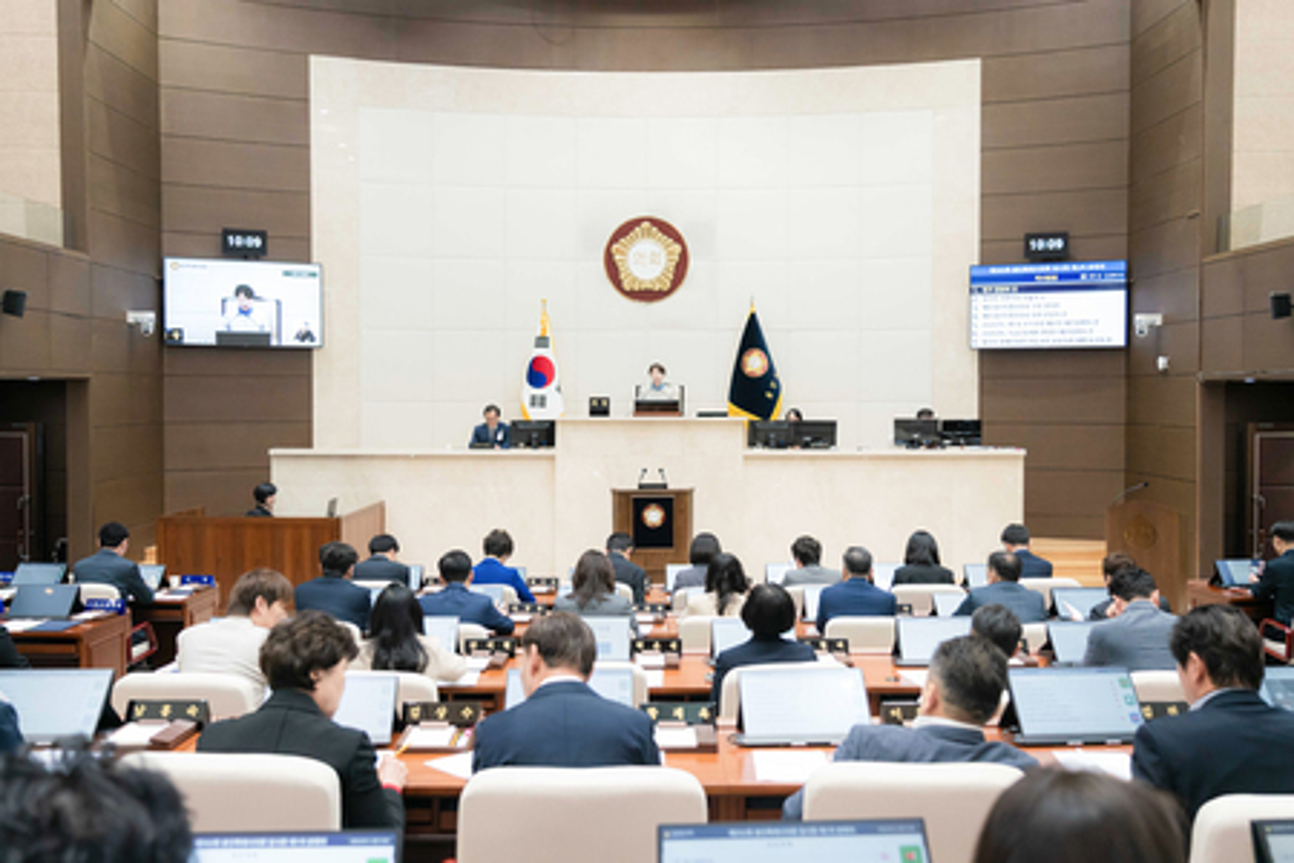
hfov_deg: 58.7
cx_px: 647
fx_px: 1150
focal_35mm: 32
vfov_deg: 41.1
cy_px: 432
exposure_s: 1/250
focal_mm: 32
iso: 5000
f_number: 4
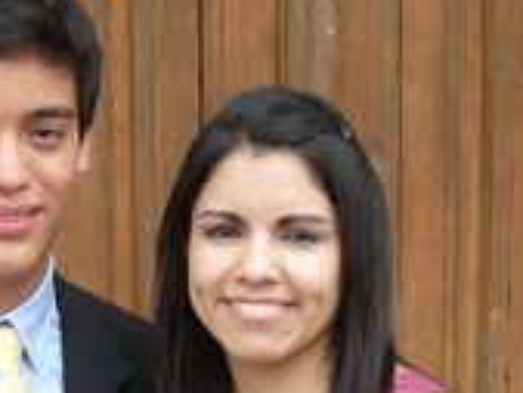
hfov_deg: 15.7
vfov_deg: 11.7
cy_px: 430
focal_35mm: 125
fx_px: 1890
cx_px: 118
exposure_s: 1/250
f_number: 2.8
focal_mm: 5.5
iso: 80
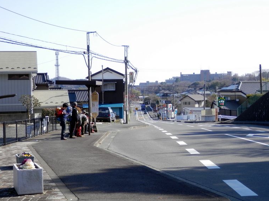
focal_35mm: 63
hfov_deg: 30.7
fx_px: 489
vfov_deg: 23.3
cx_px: 139
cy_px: 101
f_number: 4.2
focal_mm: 10.8
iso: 80
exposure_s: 1/320
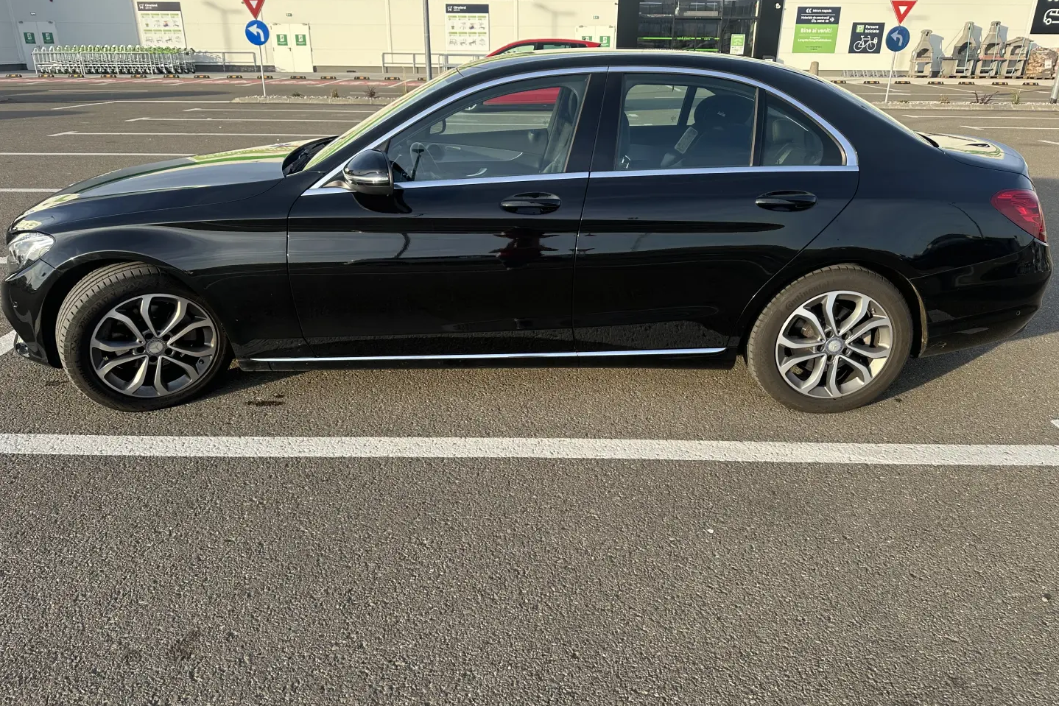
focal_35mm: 25
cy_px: 347
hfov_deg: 71.5
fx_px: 735
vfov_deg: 51.3
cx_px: 530
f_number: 1.78
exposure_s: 1/1157
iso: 80
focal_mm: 6.86
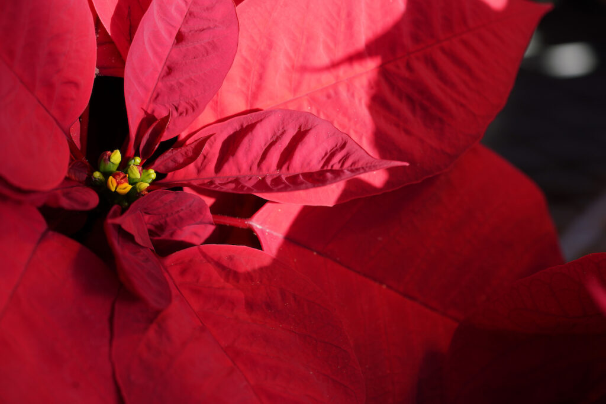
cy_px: 202
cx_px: 303
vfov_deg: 15.2
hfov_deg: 22.6
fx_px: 1515
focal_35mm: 90
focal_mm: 90
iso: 400
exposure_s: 1/250
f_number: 5.6
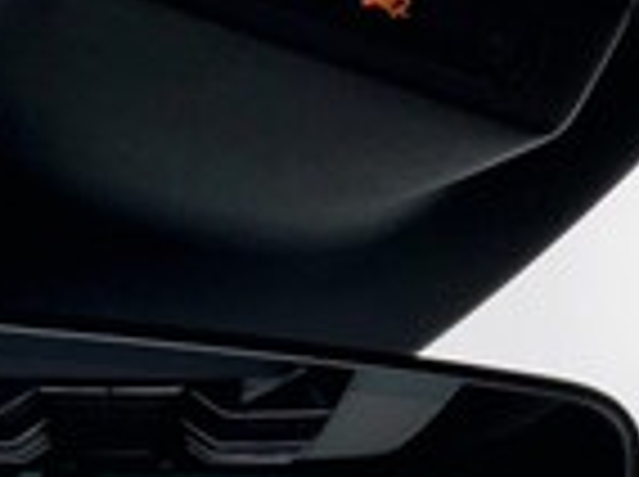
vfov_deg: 16.6
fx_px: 1585
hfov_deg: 21.8
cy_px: 520
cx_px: -22
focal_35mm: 86
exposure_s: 1/242
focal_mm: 3
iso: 20
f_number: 1.8
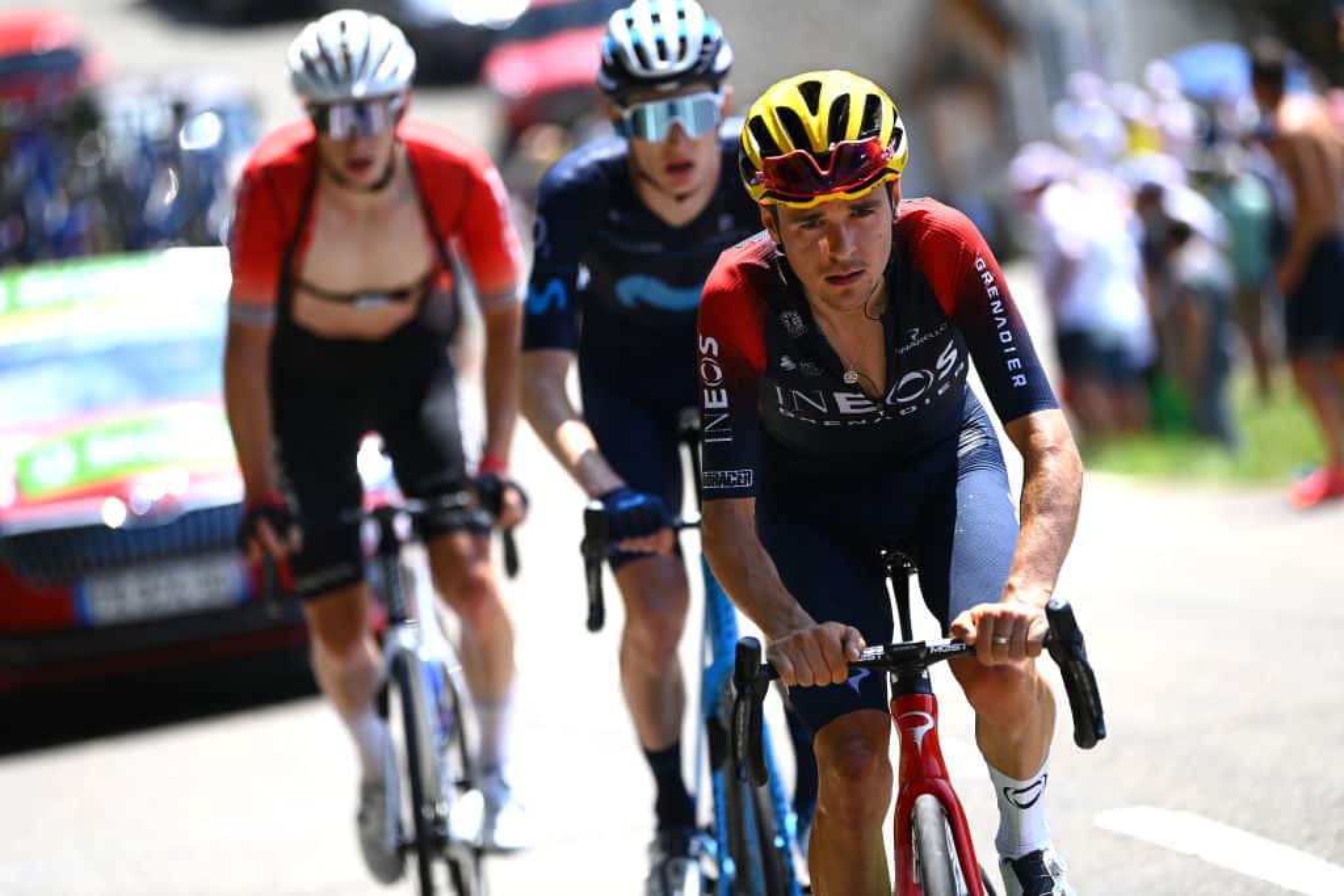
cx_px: 672
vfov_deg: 7.6
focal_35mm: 180
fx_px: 6720
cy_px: 448
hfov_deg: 11.4
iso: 320
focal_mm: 180
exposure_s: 1/3200
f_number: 2.8
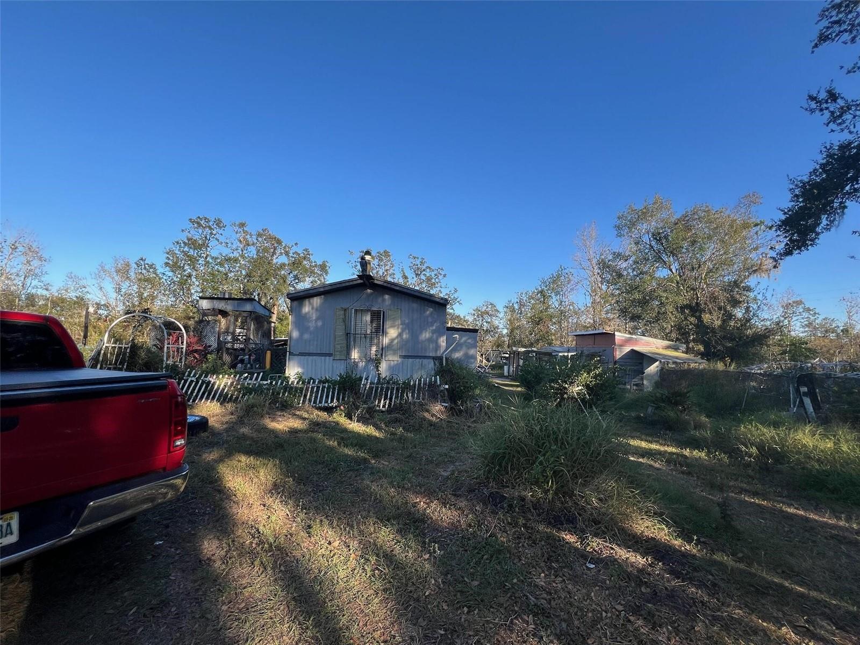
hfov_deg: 106.2
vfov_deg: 89.9
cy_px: 322
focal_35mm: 13
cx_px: 430
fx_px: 323
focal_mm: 1.57
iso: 32
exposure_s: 1/690
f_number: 1.8
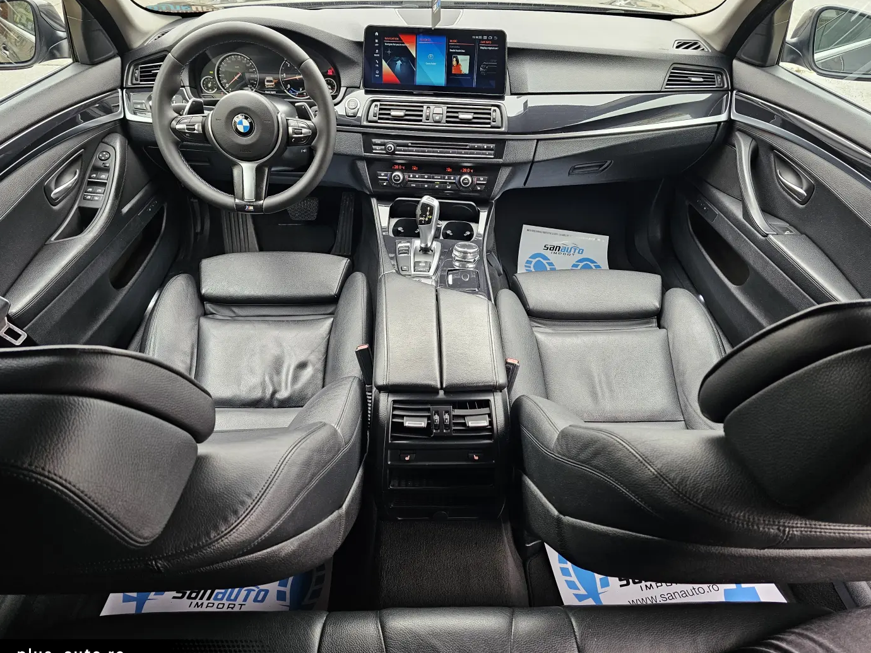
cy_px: 330
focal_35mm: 24
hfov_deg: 71.6
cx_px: 427
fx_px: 604
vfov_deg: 56.8
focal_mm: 6.3
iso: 250
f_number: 1.7
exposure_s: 1/100
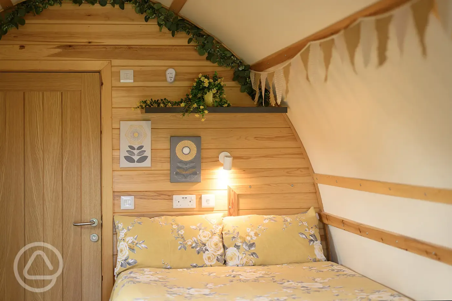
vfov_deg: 27.0
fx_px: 628
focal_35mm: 50
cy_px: 150
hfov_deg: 39.6
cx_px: 226
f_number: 1.4
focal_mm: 50
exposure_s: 1/320
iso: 200
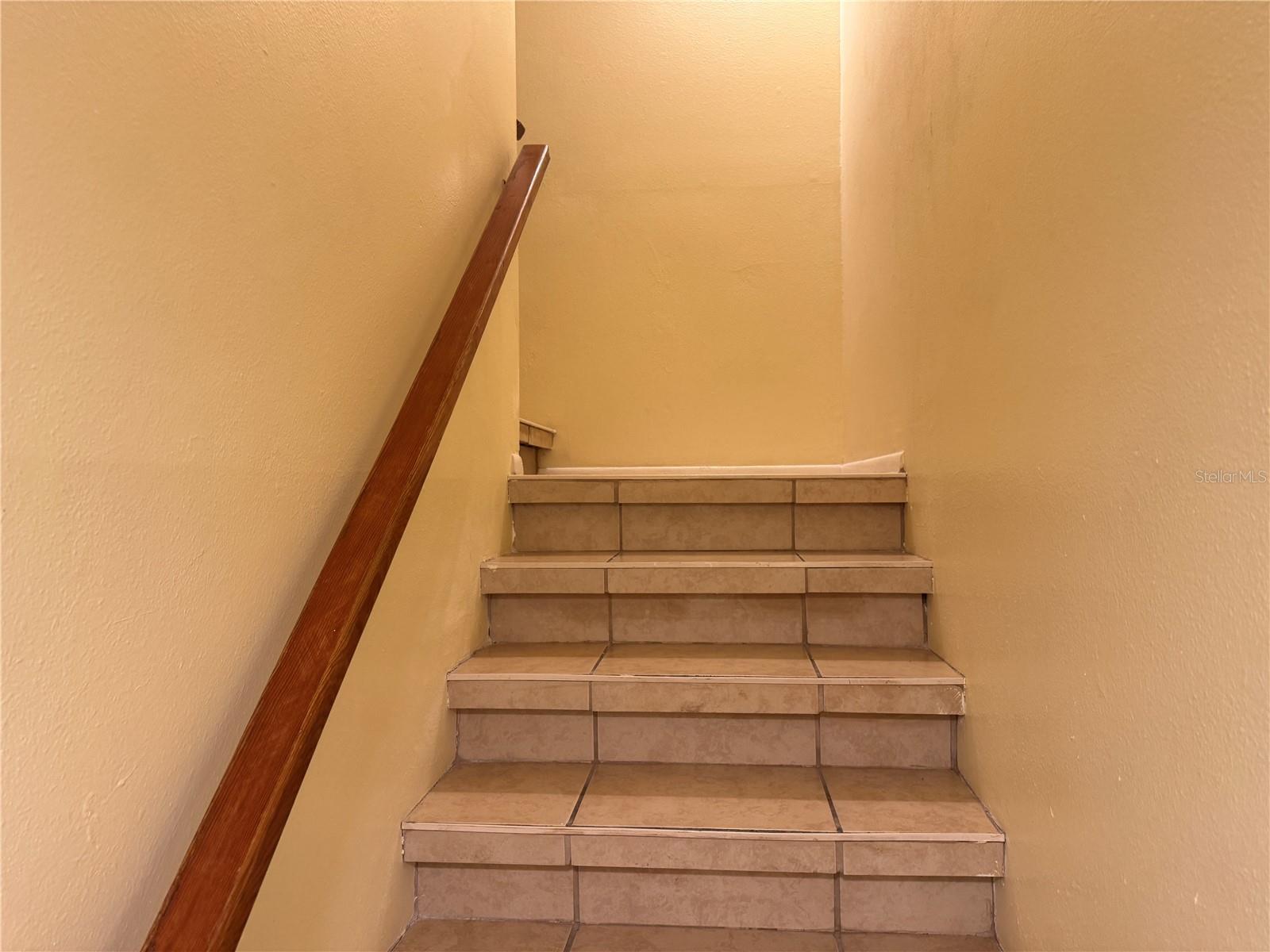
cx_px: 635
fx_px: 881
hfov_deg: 71.6
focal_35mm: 24
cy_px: 476
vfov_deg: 56.8
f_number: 1.78
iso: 200
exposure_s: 1/120
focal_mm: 6.76
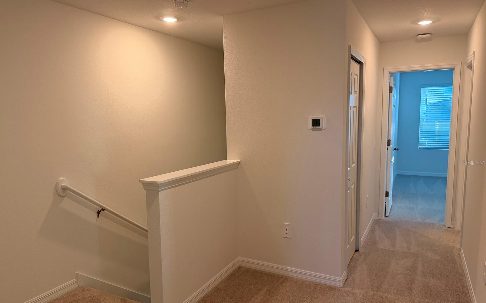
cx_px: 243
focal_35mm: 26
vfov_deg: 47.5
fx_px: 344
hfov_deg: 70.4
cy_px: 163
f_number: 1.78
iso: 200
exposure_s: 1/148
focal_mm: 6.76
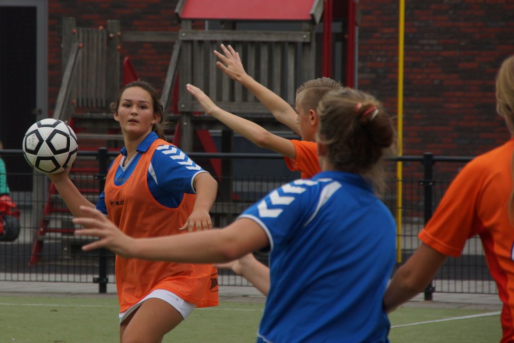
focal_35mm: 270
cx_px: 257
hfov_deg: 7.6
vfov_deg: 5.1
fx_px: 3854
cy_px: 172
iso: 400
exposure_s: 1/800
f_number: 9
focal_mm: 180
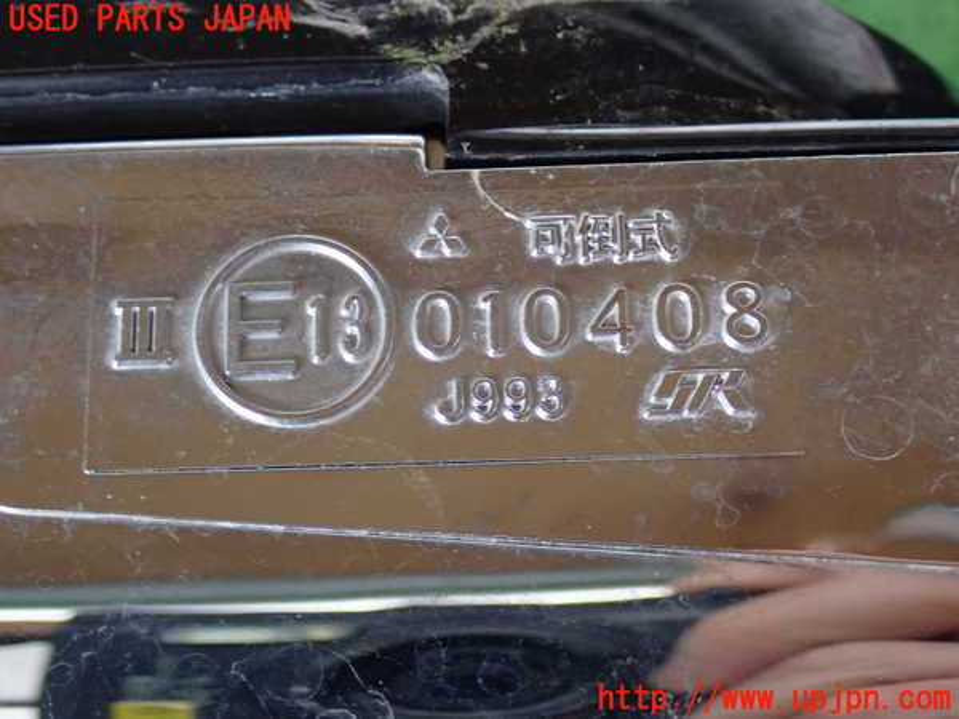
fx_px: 1856
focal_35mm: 67
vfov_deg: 21.9
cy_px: 360
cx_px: 480
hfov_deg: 29.0
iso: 800
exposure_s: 1/40
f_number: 3.8
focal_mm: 11.88
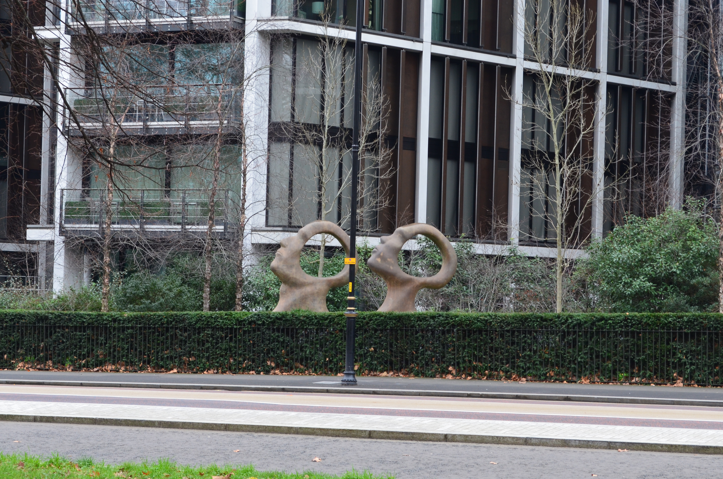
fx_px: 1875
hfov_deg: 21.8
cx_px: 364
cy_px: 270
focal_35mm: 94
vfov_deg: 14.5
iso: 400
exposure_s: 1/20
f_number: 8
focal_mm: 55
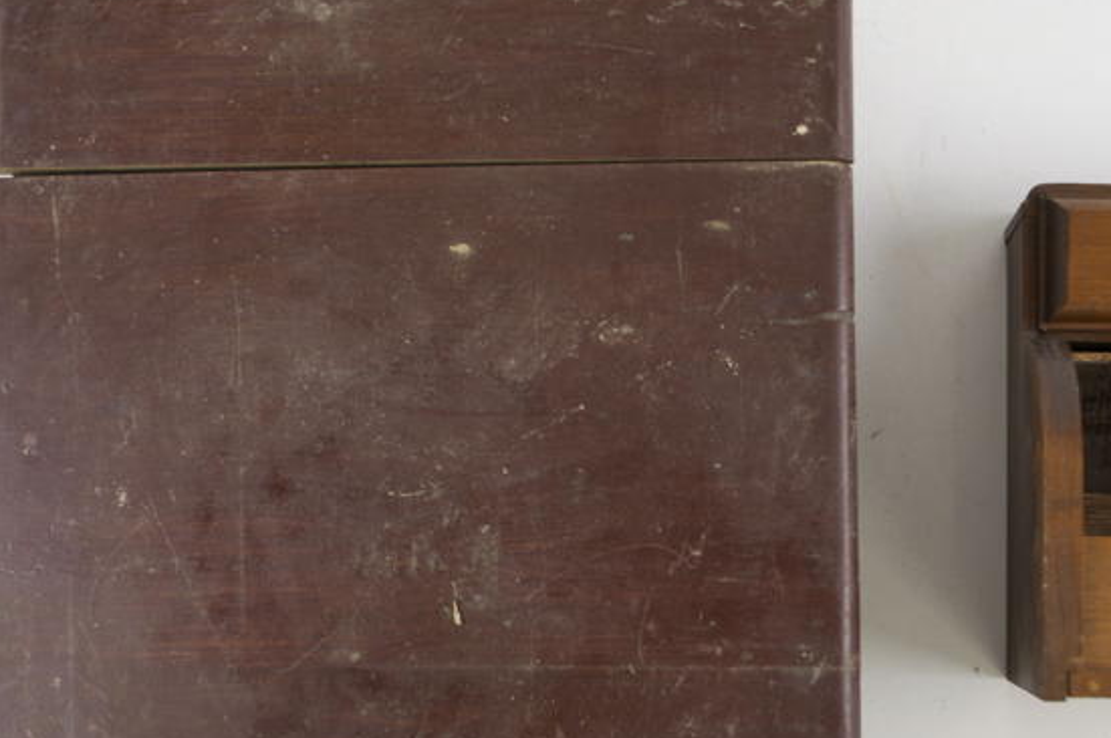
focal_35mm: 49
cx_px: 716
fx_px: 1510
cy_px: 418
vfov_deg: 27.4
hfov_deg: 40.0
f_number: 4
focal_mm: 18
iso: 400
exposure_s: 1/60
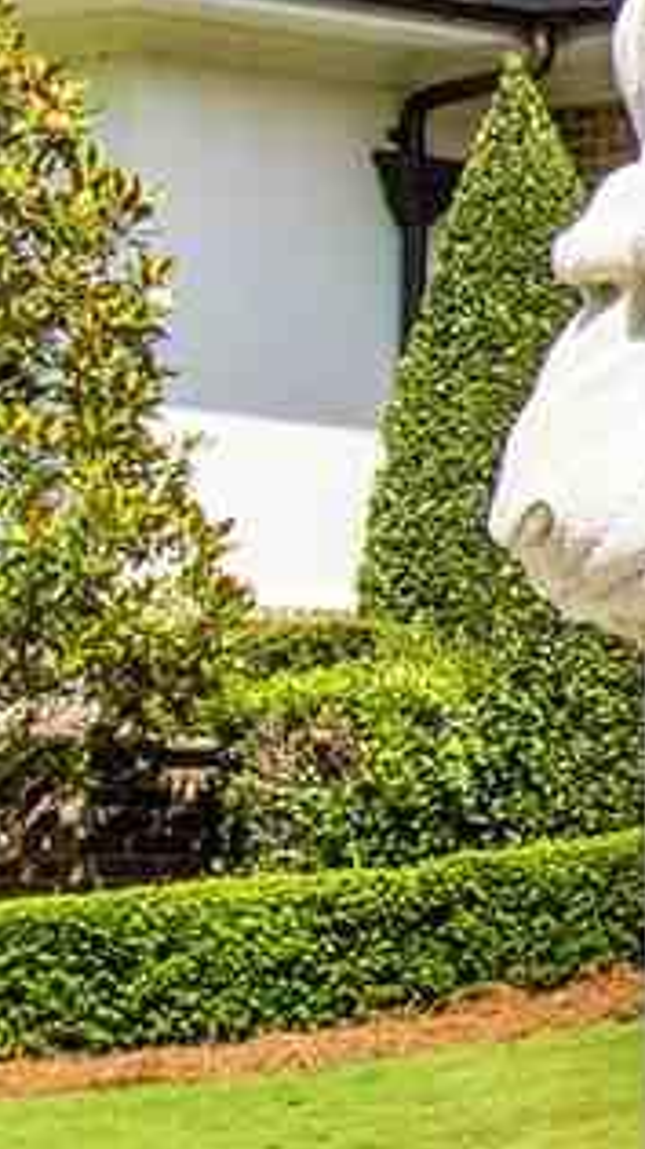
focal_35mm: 204
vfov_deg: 10.5
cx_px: 3349
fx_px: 6208
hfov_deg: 4.8
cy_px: 926
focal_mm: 20
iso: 200
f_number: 11
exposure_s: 1/250
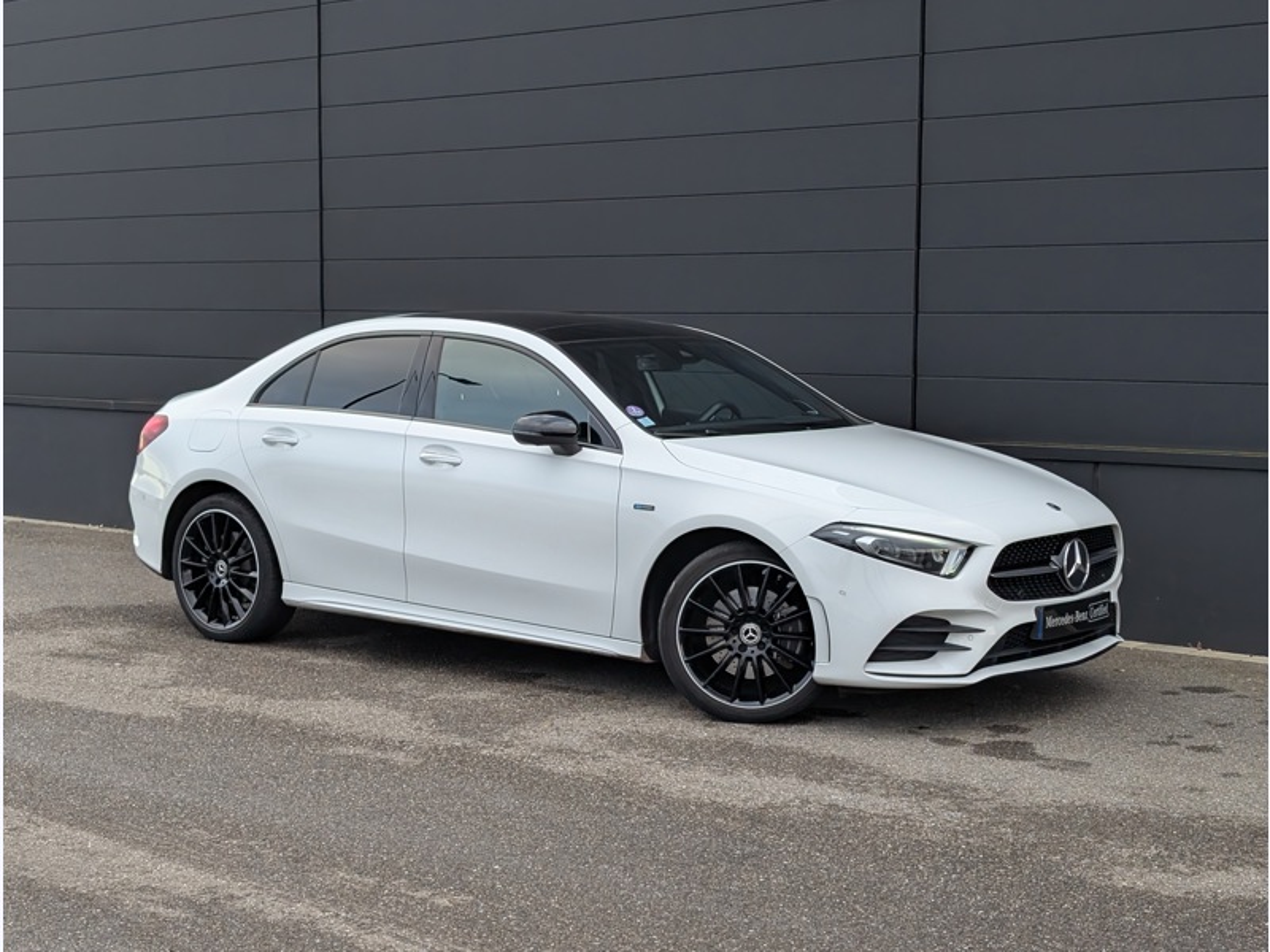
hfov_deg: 38.9
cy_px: 476
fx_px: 1798
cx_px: 635
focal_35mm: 49
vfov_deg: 29.7
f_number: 1.68
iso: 282
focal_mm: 6.9
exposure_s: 1/528
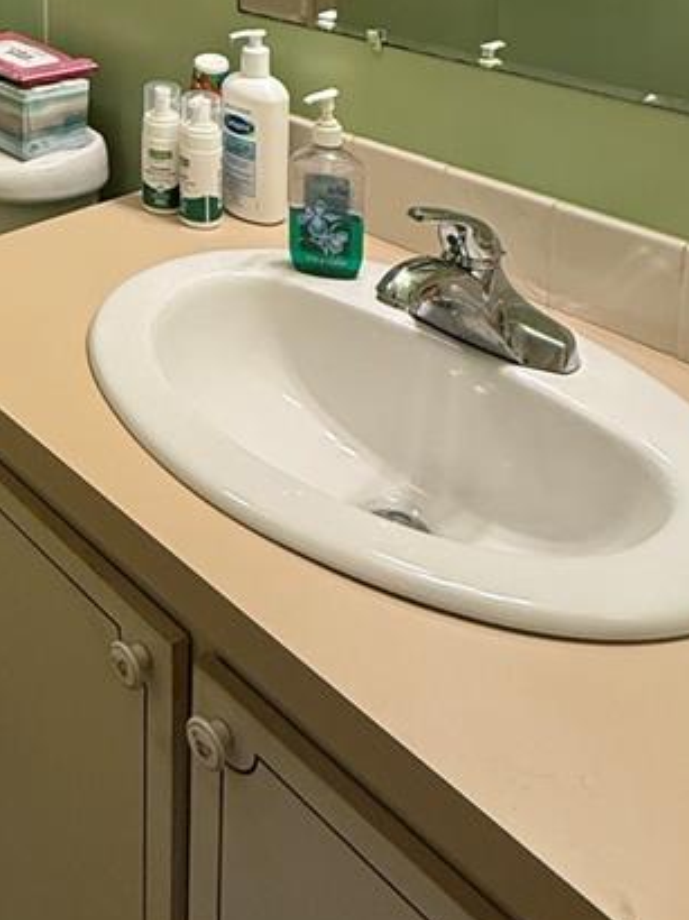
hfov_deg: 29.9
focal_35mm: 41
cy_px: -108
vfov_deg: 37.7
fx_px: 1089
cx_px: -144
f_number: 2.2
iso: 250
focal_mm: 2.22
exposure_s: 1/120
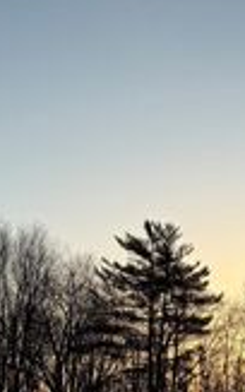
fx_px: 833
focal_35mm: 78
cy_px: 309
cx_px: 303
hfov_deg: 16.0
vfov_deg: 26.0
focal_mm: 6.76
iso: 80
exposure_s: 1/4167
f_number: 1.78
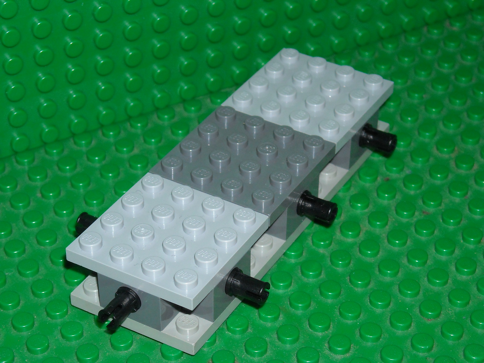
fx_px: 1468
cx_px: 242
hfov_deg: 18.7
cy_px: 182
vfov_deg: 14.1
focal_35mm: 105
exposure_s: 1/125
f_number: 4.7
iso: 200
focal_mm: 17.1
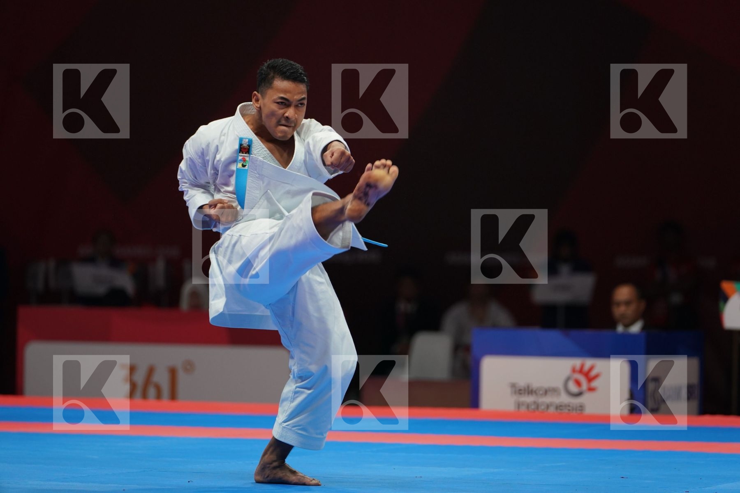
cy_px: 246
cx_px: 370
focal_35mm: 234
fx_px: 4810
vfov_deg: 5.9
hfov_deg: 8.8
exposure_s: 1/500
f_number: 4
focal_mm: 234
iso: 1600
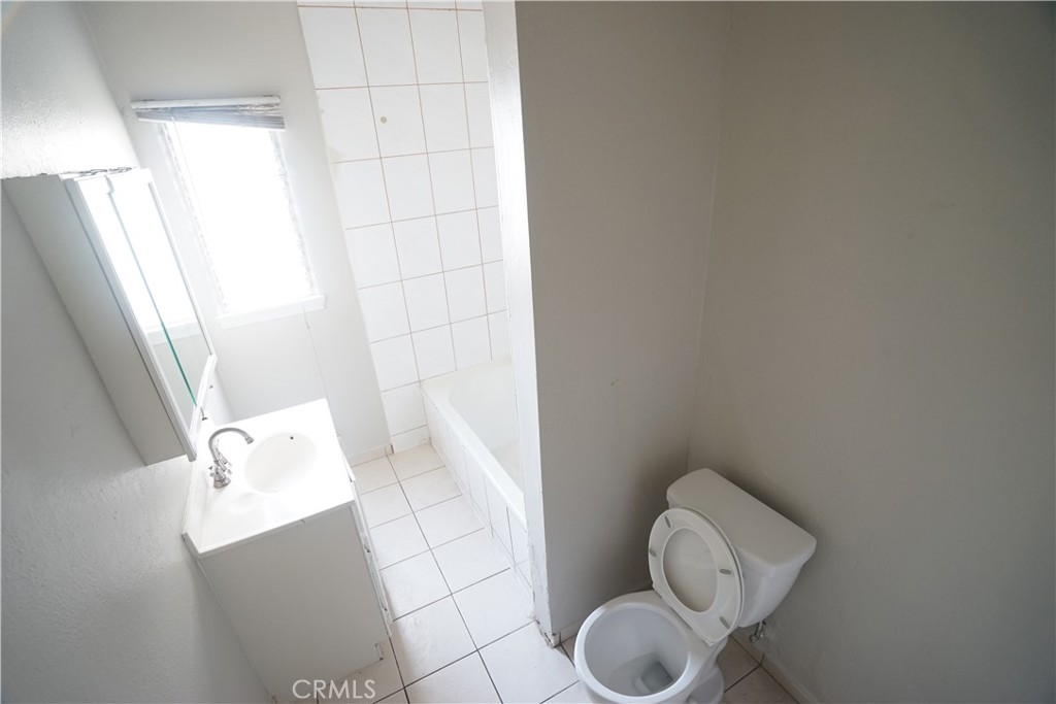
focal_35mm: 16
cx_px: 528
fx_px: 469
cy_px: 352
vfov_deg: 73.8
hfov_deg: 96.7
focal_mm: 16
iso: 1250
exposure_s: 1/60
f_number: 4
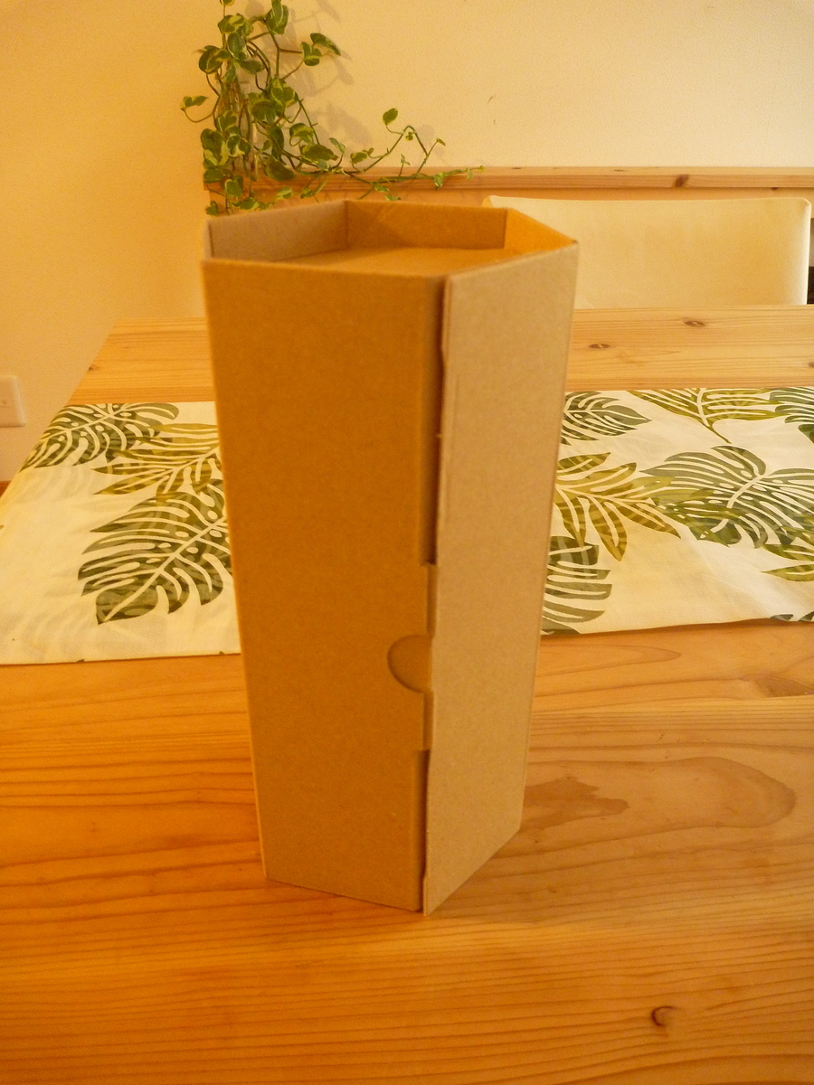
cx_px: 407
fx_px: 878
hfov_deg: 49.7
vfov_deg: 63.4
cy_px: 542
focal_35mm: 28
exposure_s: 1/8
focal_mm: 4.9
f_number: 3.3
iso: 400
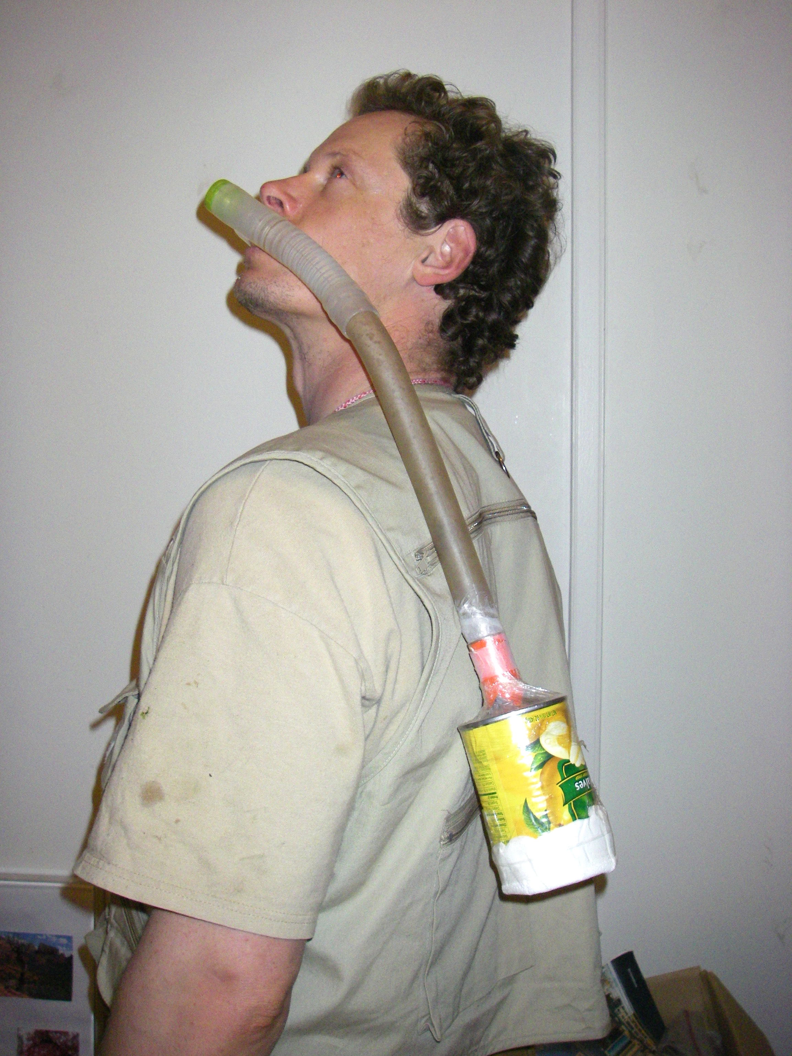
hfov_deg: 37.7
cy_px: 528
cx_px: 396
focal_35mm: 38
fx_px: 1159
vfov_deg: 49.0
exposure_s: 1/50
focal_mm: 6.3
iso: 400
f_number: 3.3
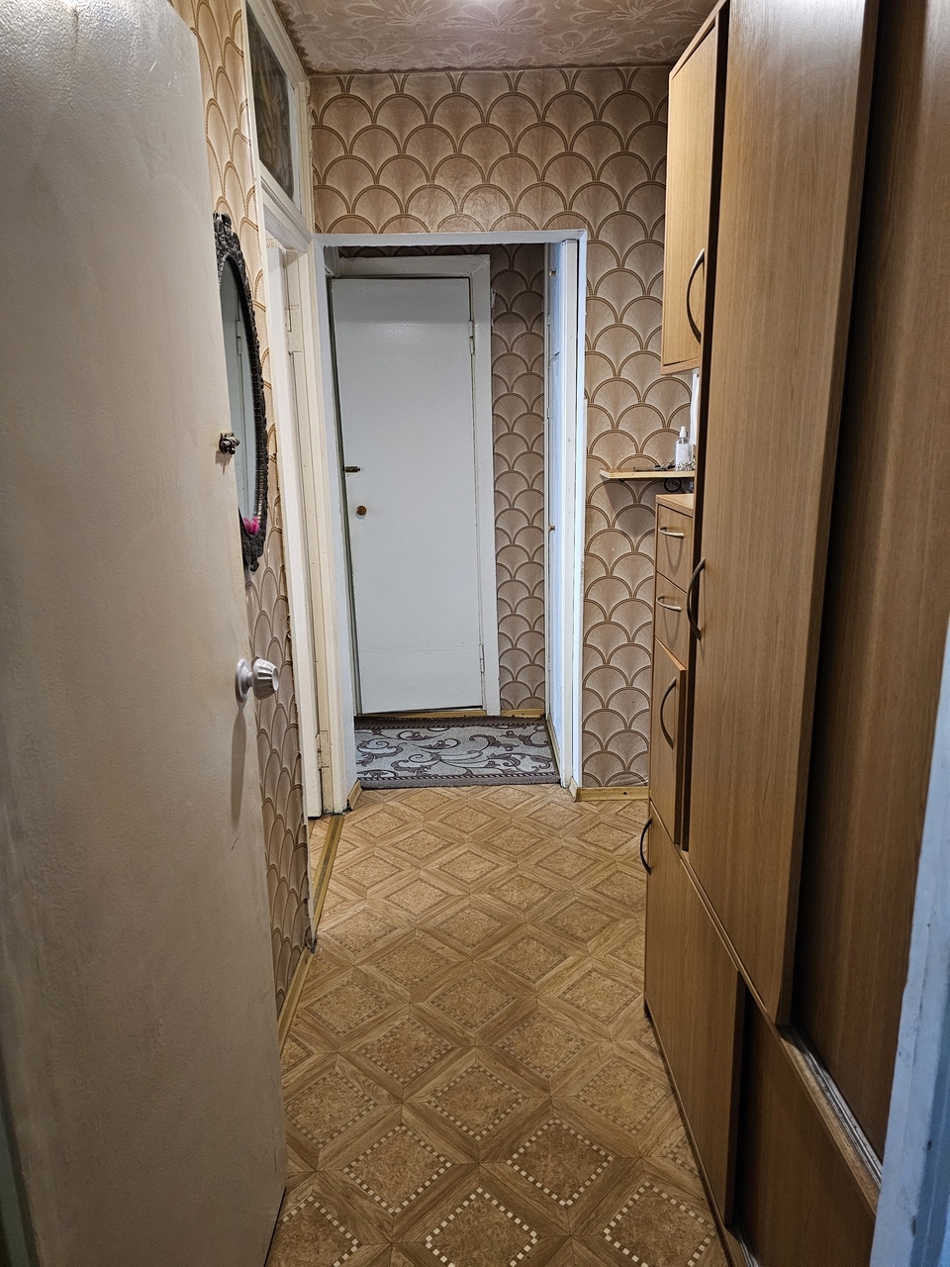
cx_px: 475
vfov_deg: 73.9
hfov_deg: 58.9
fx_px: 842
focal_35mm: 23
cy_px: 634
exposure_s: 1/40
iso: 640
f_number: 1.7
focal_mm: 6.3
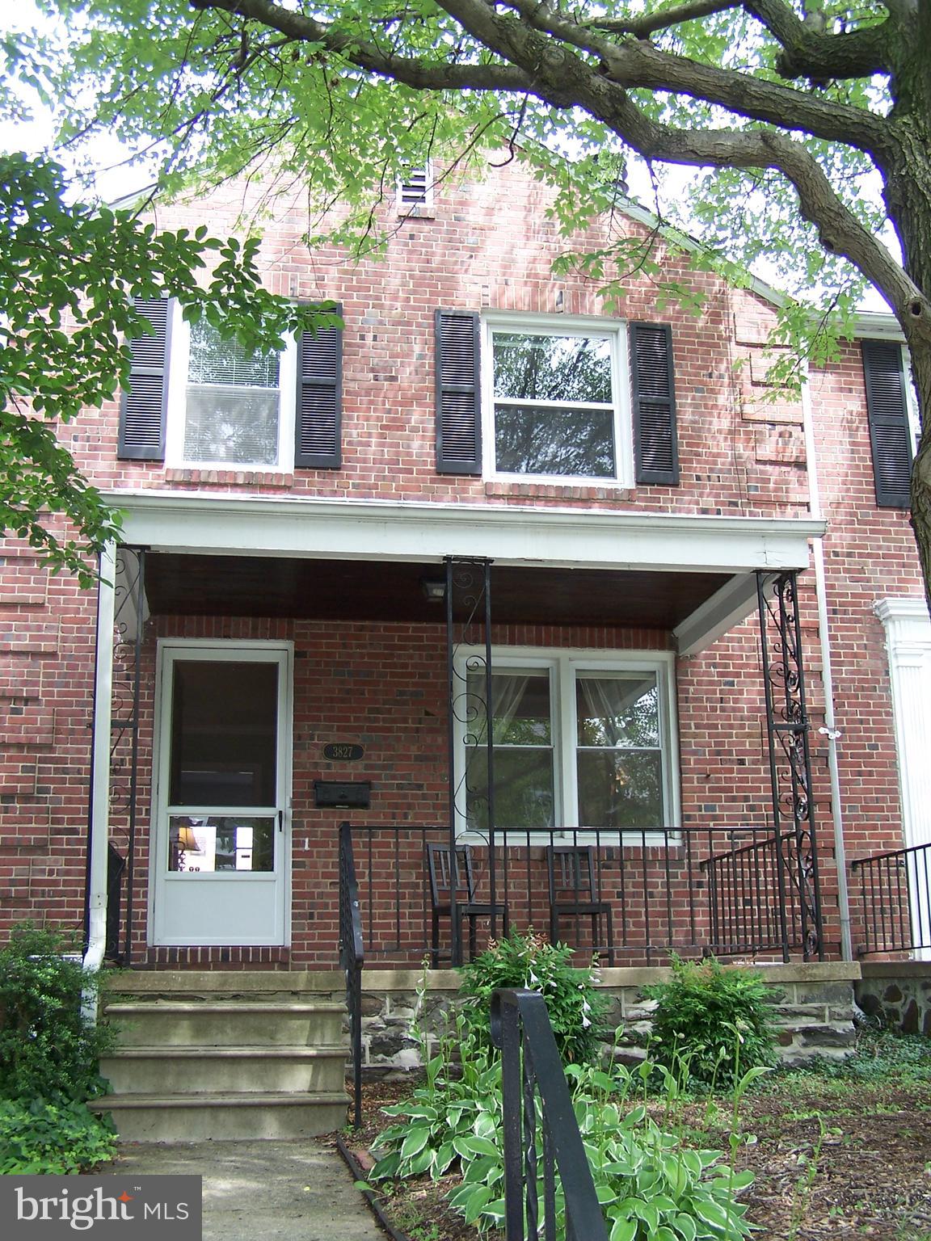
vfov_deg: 49.0
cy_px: 620
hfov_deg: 37.7
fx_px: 1363
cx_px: 466
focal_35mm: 38
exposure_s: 1/100
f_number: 2.8
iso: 80
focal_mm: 6.3
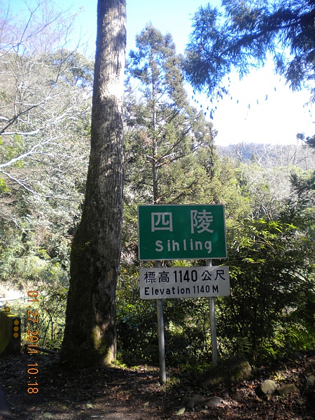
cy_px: 210
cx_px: 158
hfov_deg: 40.7
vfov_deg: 52.6
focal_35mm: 35
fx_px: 425
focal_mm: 6.3
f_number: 3.1
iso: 80
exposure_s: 1/162
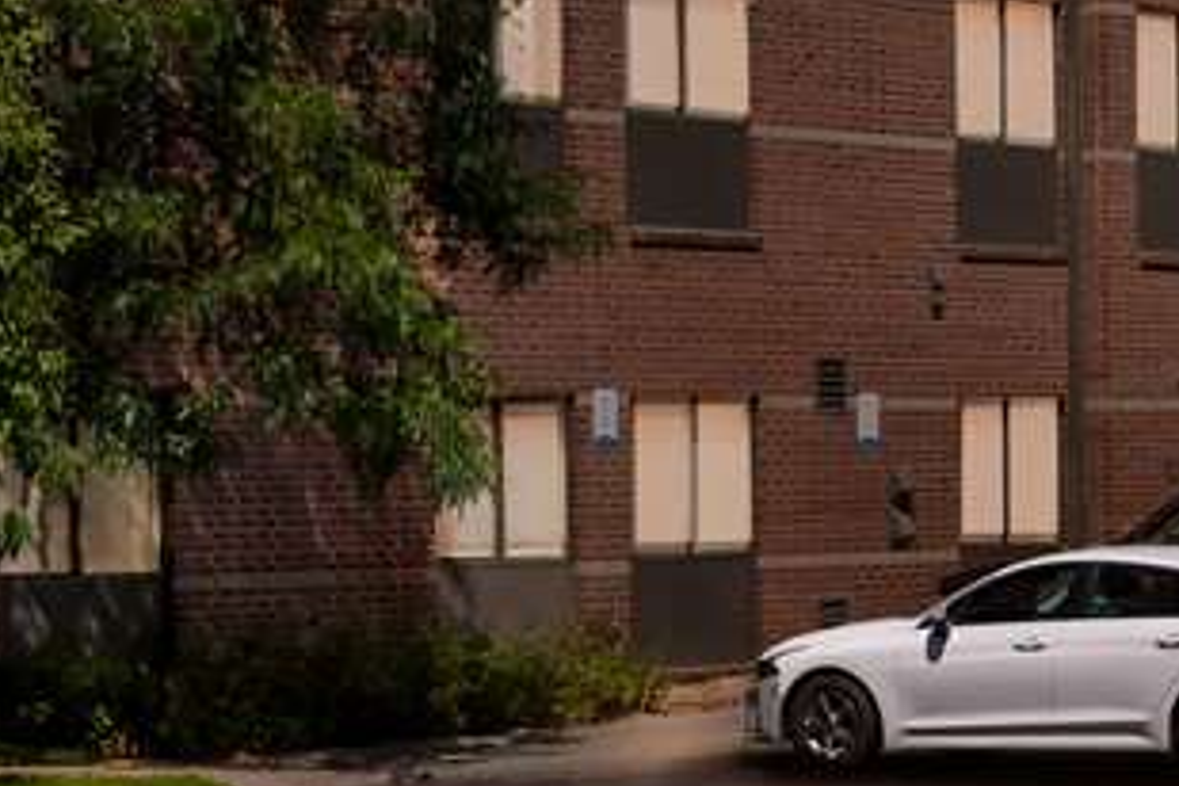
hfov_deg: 10.6
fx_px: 6288
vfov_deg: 7.1
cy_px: 6
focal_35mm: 192
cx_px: 1313
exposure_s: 1/500
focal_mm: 58
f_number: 8
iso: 200
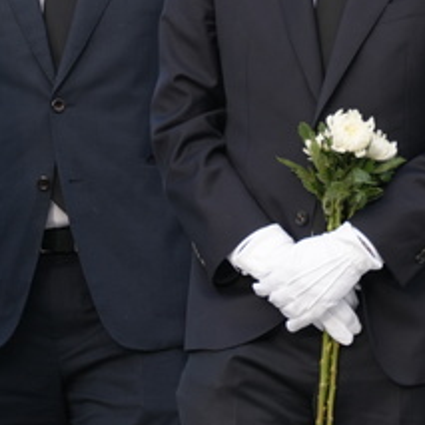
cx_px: 253
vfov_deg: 1.5
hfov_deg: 1.5
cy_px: 28
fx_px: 16613
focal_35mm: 1196
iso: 400
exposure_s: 1/500
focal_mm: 400
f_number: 5.6
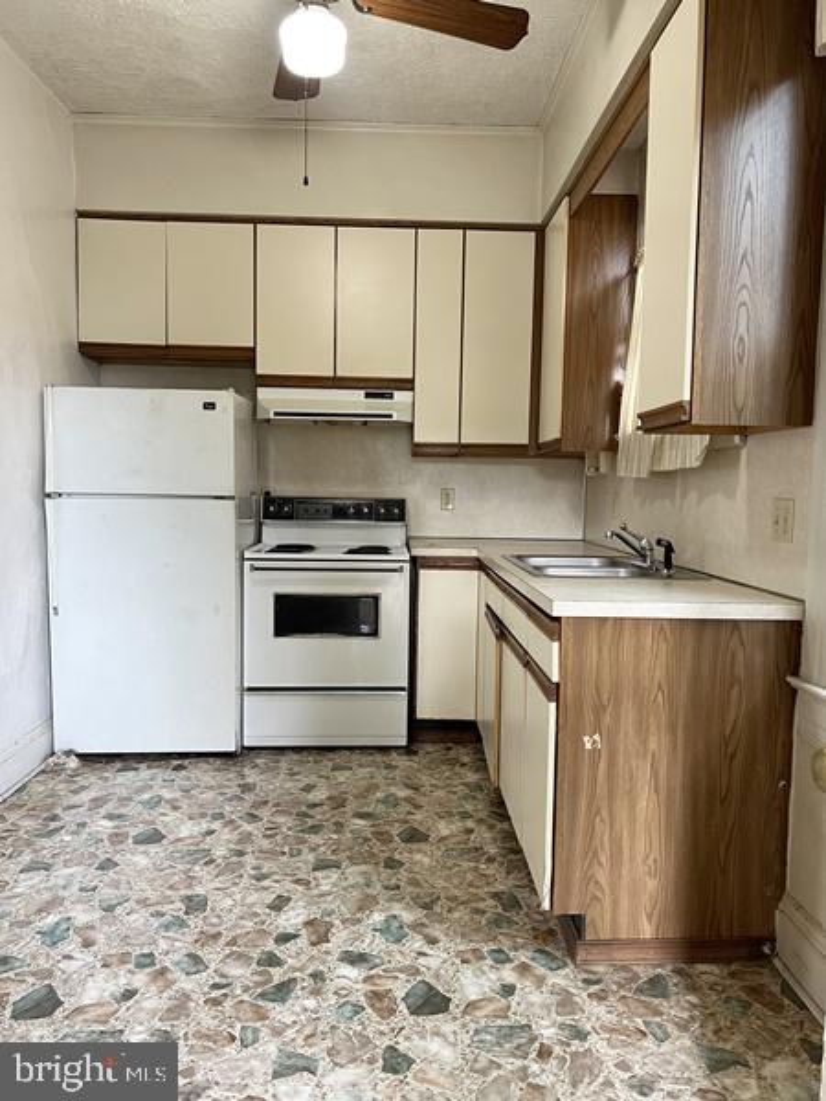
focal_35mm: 26
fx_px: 827
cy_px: 550
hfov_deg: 53.1
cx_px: 413
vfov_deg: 67.3
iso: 125
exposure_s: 1/60
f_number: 1.5
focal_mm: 5.7
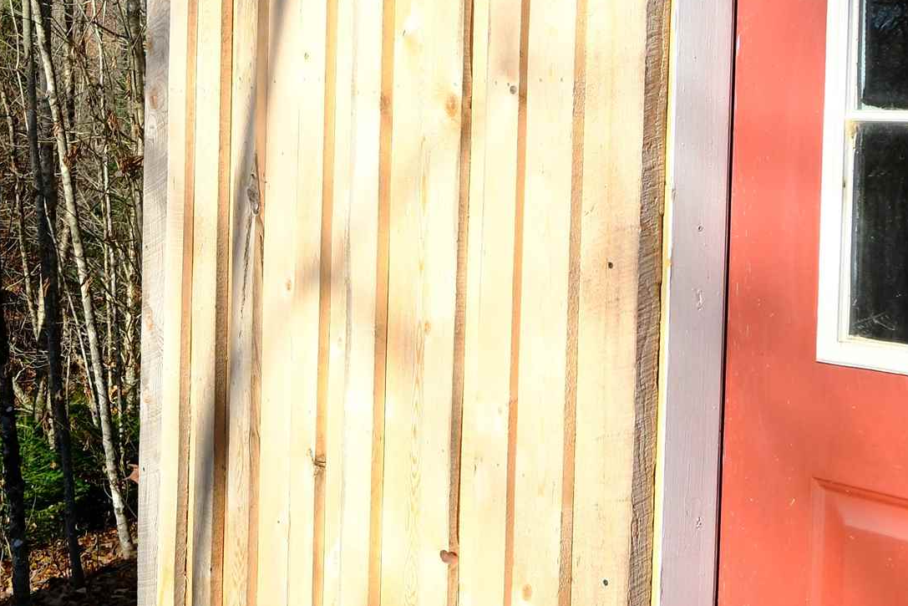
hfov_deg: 30.4
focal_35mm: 65
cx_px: 224
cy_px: 150
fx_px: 1640
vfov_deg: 20.8
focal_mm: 15
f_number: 5.6
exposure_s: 1/160
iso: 320
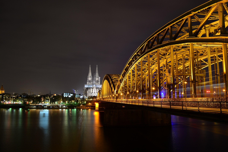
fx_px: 171
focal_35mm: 27
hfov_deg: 67.4
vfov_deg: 47.9
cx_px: 114
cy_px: 76
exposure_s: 30
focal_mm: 18
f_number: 6.3
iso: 100
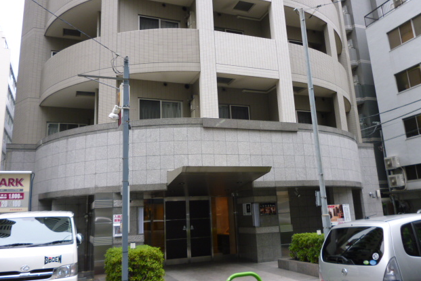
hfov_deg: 61.9
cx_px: 209
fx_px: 351
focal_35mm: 30
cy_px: 129
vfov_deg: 43.6
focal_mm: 5
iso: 100
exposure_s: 1/60
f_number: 3.1
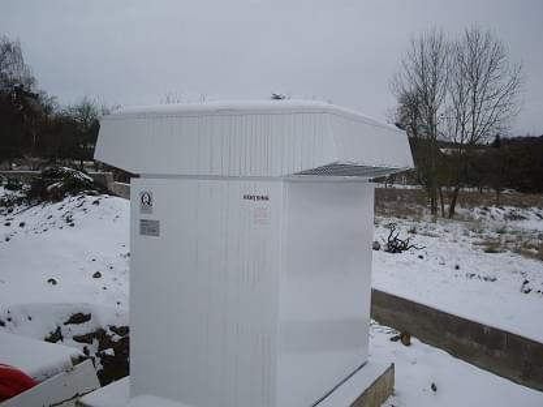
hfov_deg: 49.0
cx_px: 272
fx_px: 596
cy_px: 204
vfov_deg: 37.7
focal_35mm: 38
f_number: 5.6
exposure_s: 1/250
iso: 100
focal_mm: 7.9
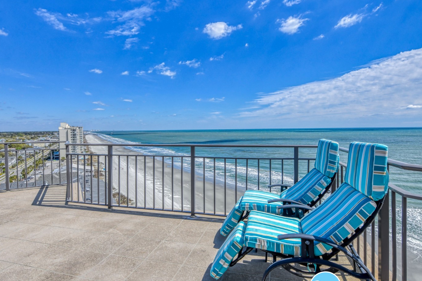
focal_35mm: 20
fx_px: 234
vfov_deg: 61.9
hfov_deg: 84.0
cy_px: 139
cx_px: 210
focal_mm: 17
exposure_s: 1/160
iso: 500
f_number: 9
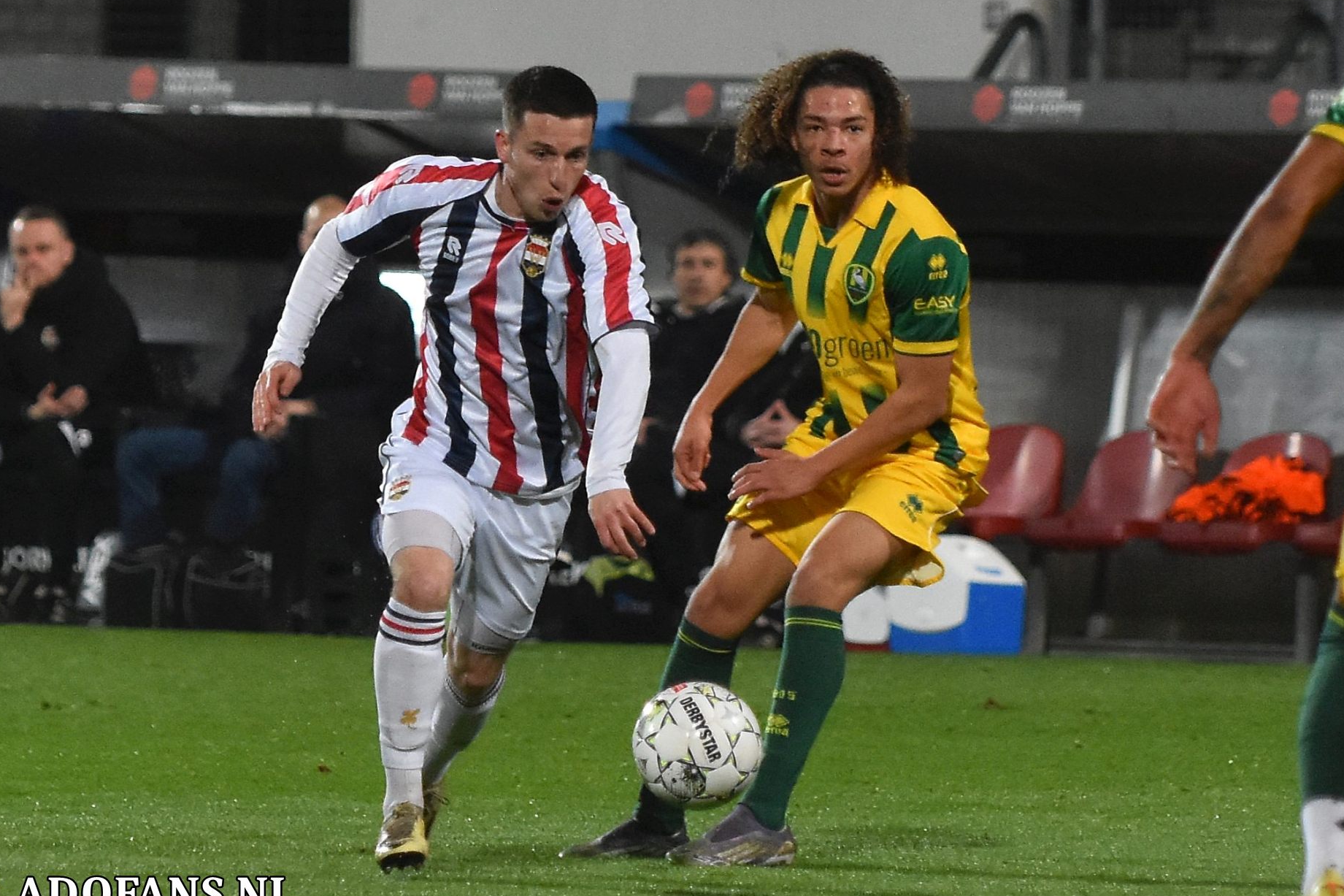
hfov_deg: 8.5
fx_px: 9053
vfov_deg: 5.7
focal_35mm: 243
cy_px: 445
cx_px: 661
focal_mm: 155
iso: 2000
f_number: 2.8
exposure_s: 1/1000
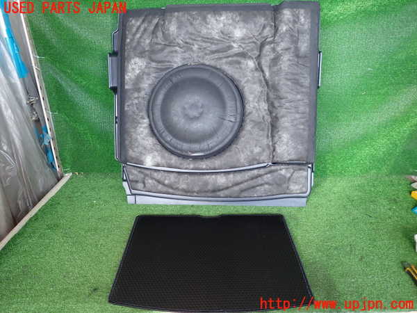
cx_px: 208
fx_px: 301
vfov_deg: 54.9
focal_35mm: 25
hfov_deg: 69.4
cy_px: 156
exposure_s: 1/125
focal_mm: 4.5
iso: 200
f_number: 2
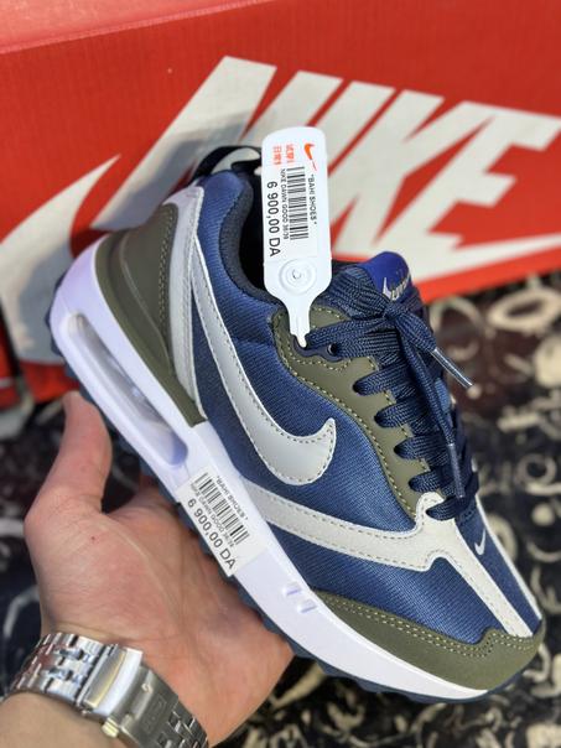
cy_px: 374
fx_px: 1037
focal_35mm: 48
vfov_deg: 39.7
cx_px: 280
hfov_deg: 30.3
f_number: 1.78
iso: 64
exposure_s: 1/117
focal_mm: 6.86
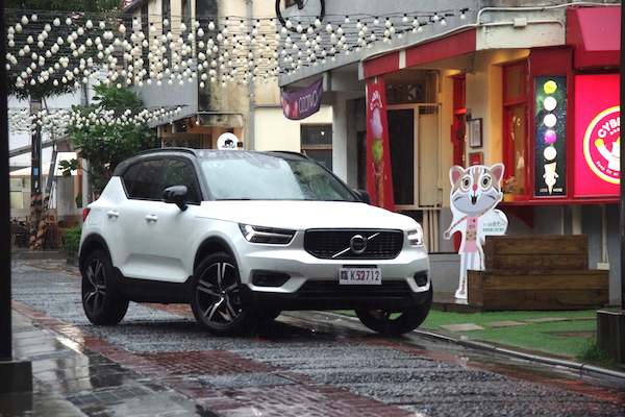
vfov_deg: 11.7
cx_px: 312
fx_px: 2031
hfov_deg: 17.5
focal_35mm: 117
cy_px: 208
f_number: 5.6
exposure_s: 1/160
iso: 1600
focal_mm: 78
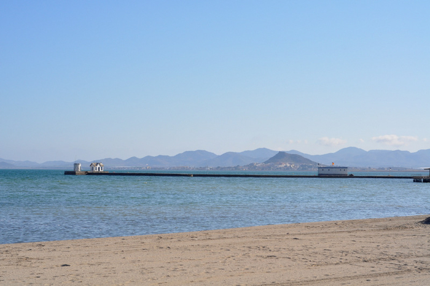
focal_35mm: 75
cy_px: 143
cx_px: 215
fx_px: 895
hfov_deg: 27.0
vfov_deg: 18.2
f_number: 10
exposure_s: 1/400
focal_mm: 50
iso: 200
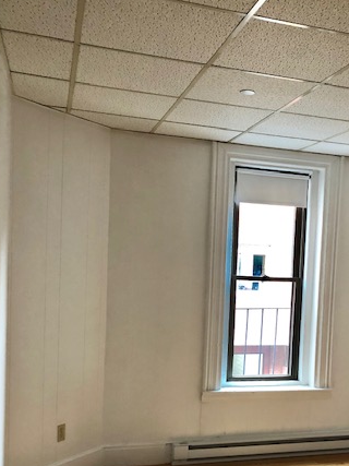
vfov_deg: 44.3
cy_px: 304
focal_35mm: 42
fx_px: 565
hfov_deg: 33.9
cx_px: 245
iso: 40
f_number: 1.8
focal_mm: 3.99
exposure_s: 1/15
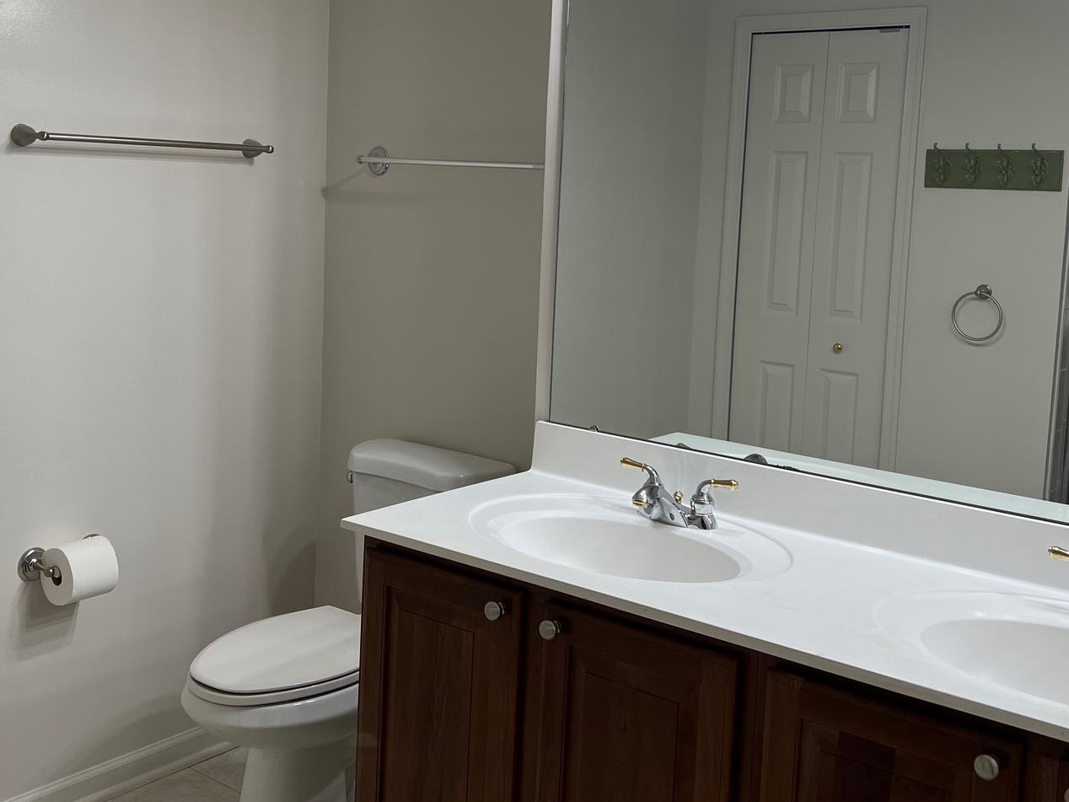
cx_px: 519
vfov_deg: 34.2
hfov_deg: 44.8
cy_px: 302
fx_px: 1297
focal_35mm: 42
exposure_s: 1/120
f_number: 1.5
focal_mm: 5.7
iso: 50
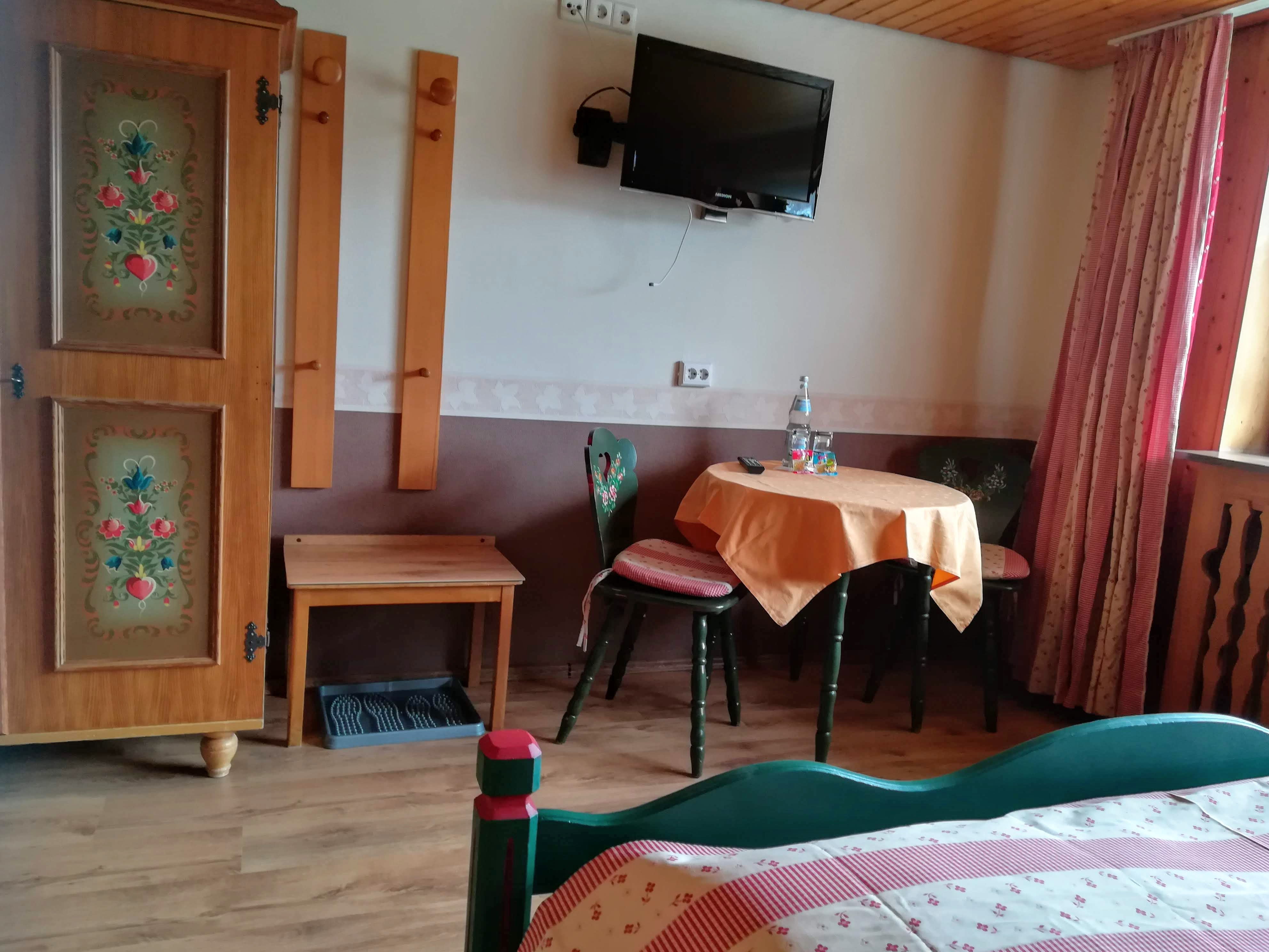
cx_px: 634
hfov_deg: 67.3
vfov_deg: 53.1
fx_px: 953
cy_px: 476
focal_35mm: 26
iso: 250
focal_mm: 3.83
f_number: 2.2
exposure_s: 1/33.3
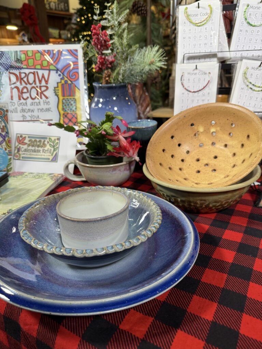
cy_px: 174
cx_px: 131
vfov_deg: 71.6
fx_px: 242
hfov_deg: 56.8
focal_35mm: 24
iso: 160
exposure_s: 1/120
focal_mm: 6.76
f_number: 1.78
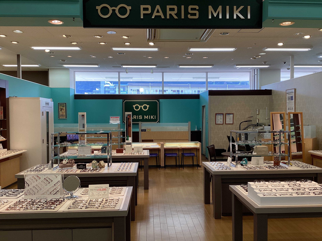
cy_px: 120
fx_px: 288
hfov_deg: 58.4
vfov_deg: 45.4
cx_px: 161
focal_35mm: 31
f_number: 2.4
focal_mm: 3.3
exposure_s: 1/120
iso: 64
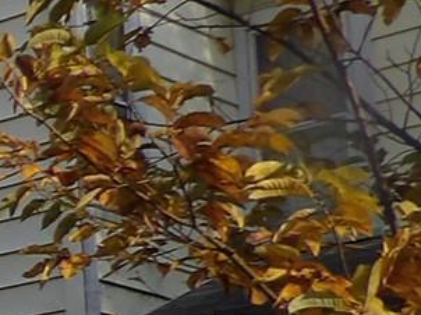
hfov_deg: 9.0
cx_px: -970
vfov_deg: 8.7
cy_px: 601
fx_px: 1981
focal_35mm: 163
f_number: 3.2
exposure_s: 1/686
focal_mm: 4.3
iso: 100
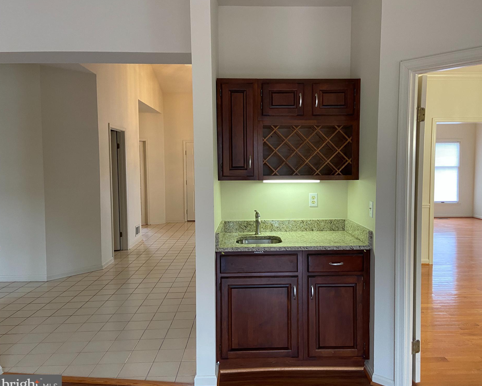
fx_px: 399
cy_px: 196
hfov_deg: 62.1
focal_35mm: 28
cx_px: 263
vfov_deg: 51.5
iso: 160
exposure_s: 1/60
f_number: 1.8
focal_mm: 4.25
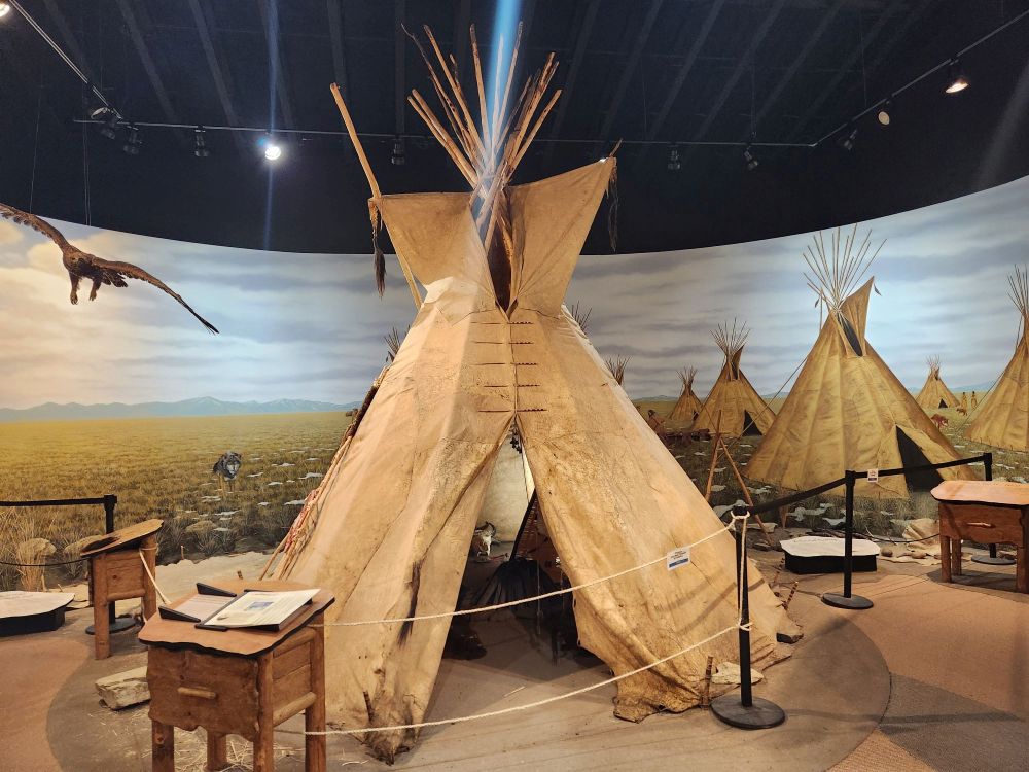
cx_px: 514
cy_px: 386
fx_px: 684
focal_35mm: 23
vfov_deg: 58.9
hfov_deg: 73.9
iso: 640
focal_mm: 5.4
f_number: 1.8
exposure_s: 1/120
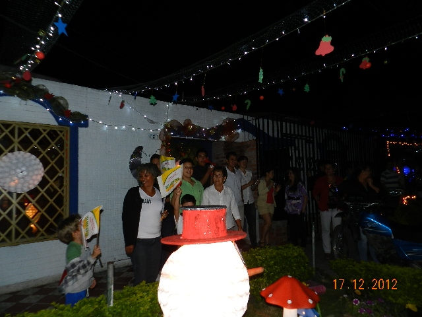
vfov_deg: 58.9
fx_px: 280
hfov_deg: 73.9
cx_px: 211
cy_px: 158
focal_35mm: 23
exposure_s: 1/30
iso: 200
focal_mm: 4
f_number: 3.4
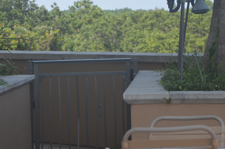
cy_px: 29
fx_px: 2002
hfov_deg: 6.4
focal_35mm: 321
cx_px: 75
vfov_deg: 4.3
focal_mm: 105
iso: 100
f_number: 5.6
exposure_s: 1/250
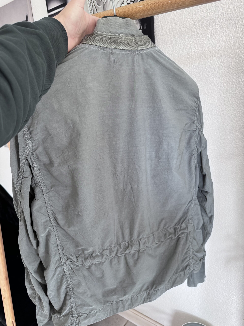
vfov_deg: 71.6
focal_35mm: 24
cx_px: 122
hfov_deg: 56.8
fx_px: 226
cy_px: 163
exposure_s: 1/121
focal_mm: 6.76
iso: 160
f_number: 1.78
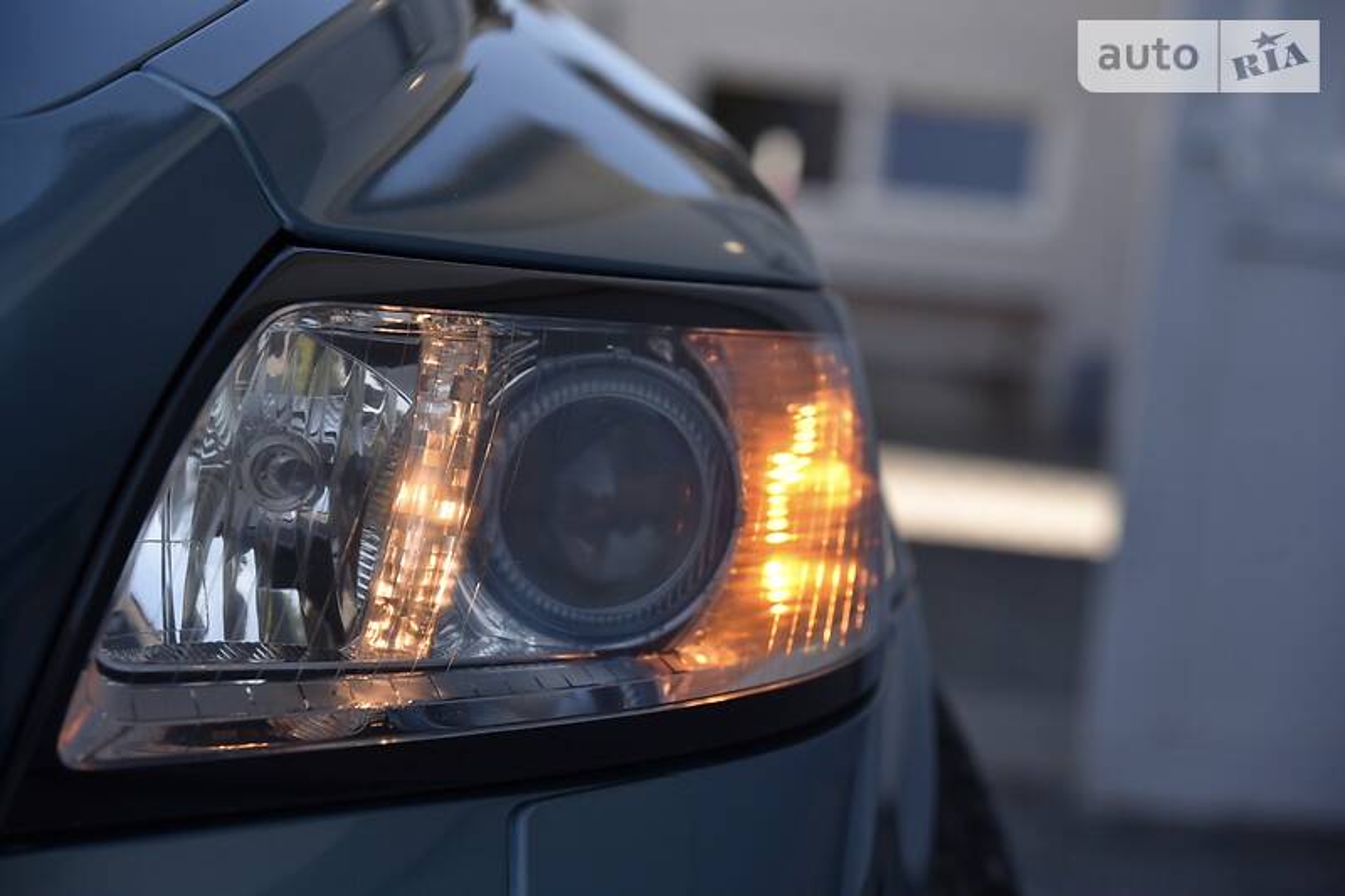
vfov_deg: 13.7
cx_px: 672
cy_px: 448
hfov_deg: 20.4
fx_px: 3735
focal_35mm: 100
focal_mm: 100
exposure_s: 1/500
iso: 200
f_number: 5.6
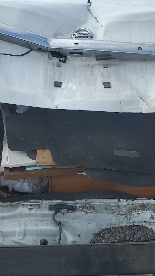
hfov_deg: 24.8
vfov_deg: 42.9
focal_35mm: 48
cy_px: 143
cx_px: 100
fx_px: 351
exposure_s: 1/2500
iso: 50
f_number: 1.5
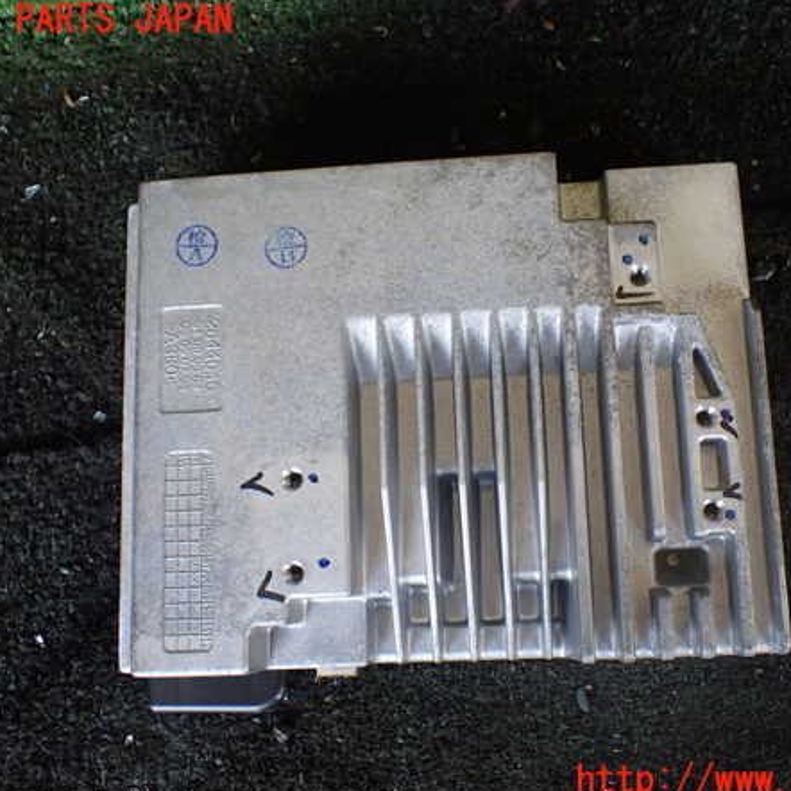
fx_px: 931
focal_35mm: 36
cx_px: 444
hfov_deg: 46.0
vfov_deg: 46.0
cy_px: 401
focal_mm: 5.4
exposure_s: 1/125
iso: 400
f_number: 2.3
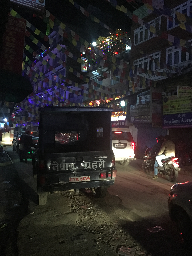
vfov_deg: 61.7
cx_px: 96
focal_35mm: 29
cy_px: 128
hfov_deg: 48.2
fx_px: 214
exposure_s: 1/17
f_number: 2.2
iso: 320
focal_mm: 4.15
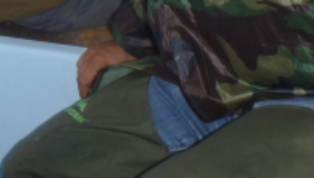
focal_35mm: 102
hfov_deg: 19.9
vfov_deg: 10.9
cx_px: -40
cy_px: -176
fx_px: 850
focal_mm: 5.2
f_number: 3.4
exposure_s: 1/800
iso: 100
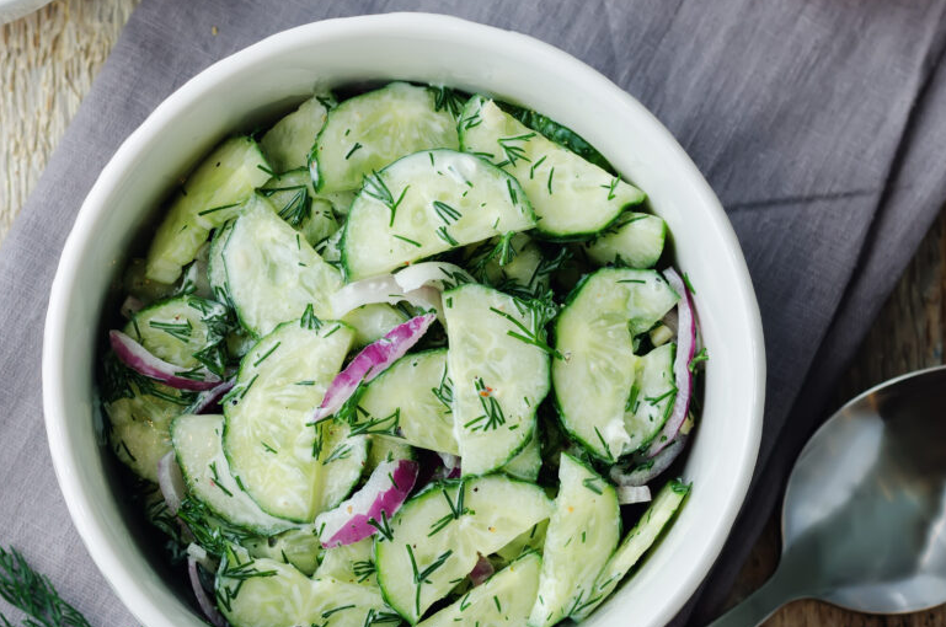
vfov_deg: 11.7
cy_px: 325
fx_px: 3069
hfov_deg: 17.5
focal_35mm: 117
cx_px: 359
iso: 100
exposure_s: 1/30
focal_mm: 50
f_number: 5.6
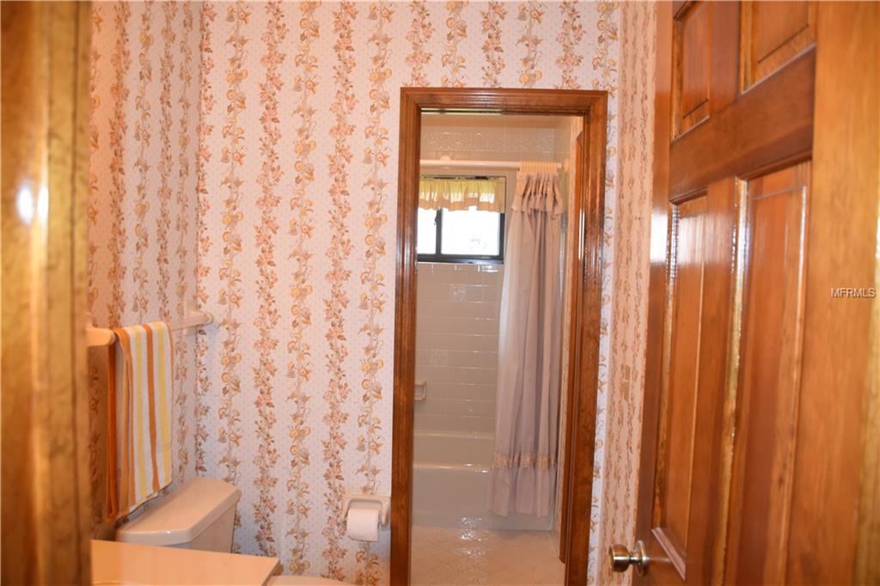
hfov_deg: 73.8
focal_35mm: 24
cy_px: 293
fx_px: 586
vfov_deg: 53.1
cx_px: 440
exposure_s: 1/80
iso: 800
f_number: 4.5
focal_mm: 16
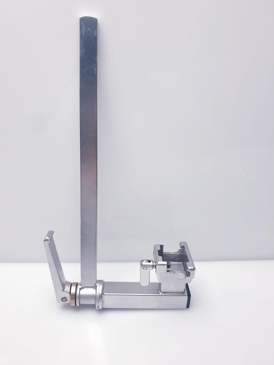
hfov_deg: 53.1
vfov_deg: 67.3
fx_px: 274
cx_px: 137
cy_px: 182
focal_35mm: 26
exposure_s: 1/100
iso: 64
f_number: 2.4
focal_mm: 4.3
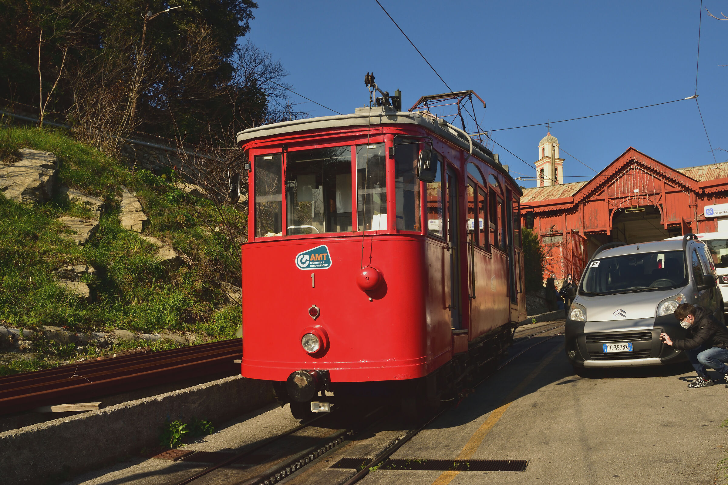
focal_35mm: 36
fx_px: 728
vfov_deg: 36.9
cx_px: 364
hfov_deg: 53.1
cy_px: 242
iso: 200
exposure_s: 1/320
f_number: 9
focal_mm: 24
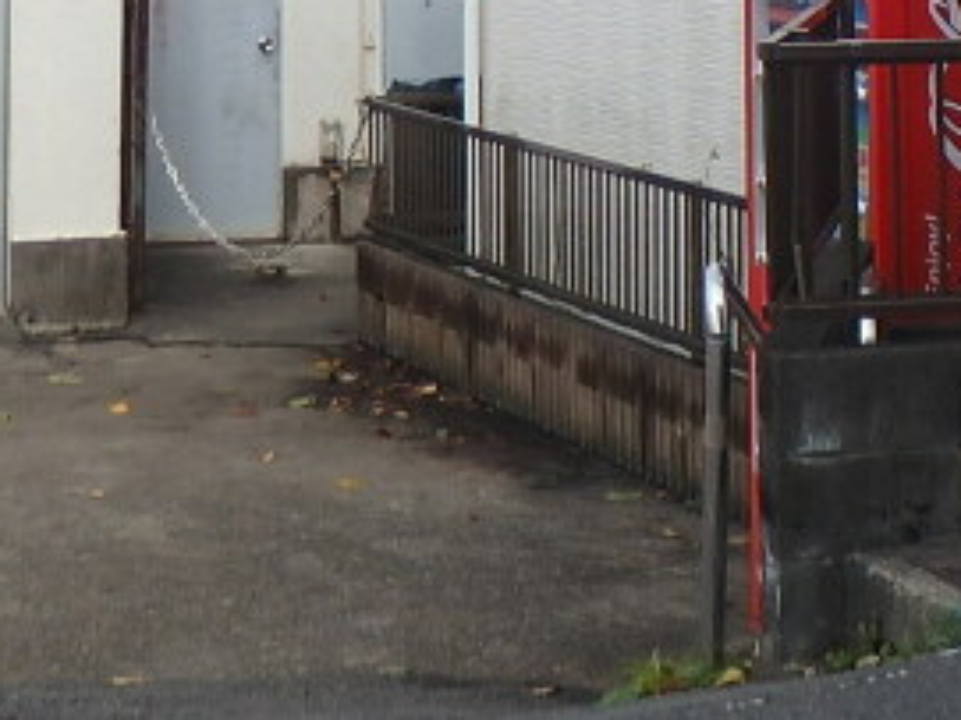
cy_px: -504
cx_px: 713
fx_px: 3802
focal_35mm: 137
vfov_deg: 10.3
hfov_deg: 14.4
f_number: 5.1
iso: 125
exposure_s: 1/320
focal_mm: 6.9
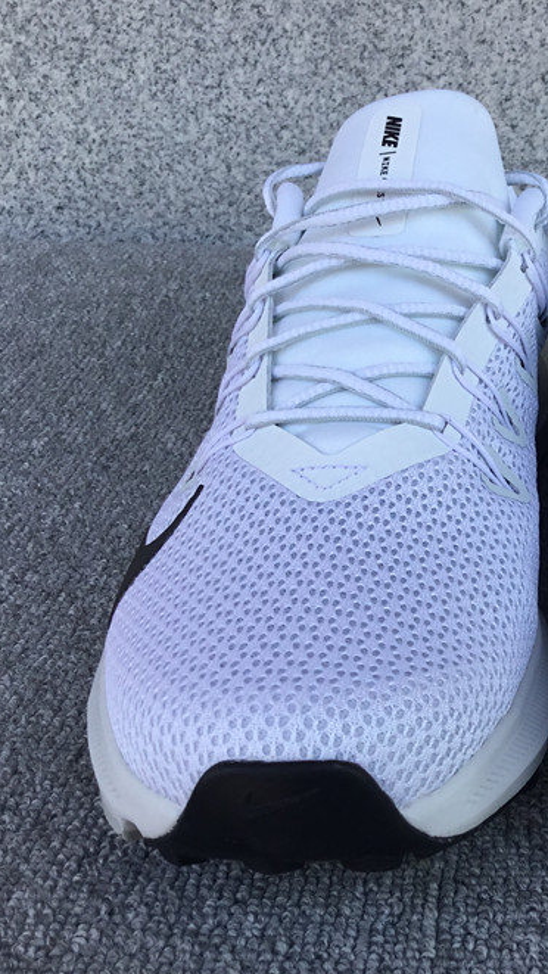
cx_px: 589
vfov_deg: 44.6
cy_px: 484
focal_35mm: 46
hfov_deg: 24.4
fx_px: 1188
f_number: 2.4
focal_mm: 3.3
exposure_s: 1/227
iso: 25
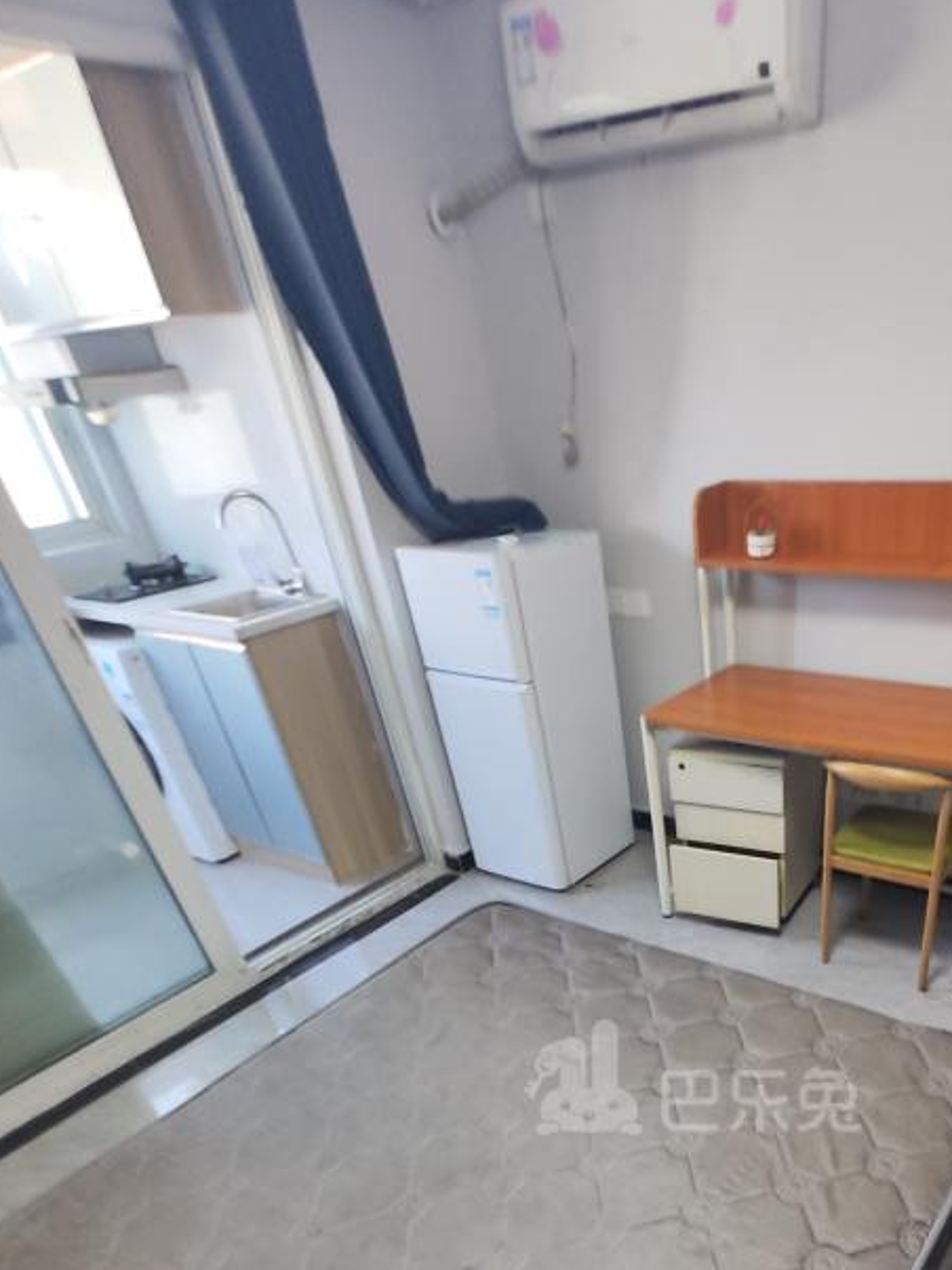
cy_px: 1079
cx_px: 693
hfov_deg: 56.5
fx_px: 844
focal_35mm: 23
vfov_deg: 64.7
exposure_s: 1/30
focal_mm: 2.39
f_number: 2.2
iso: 151
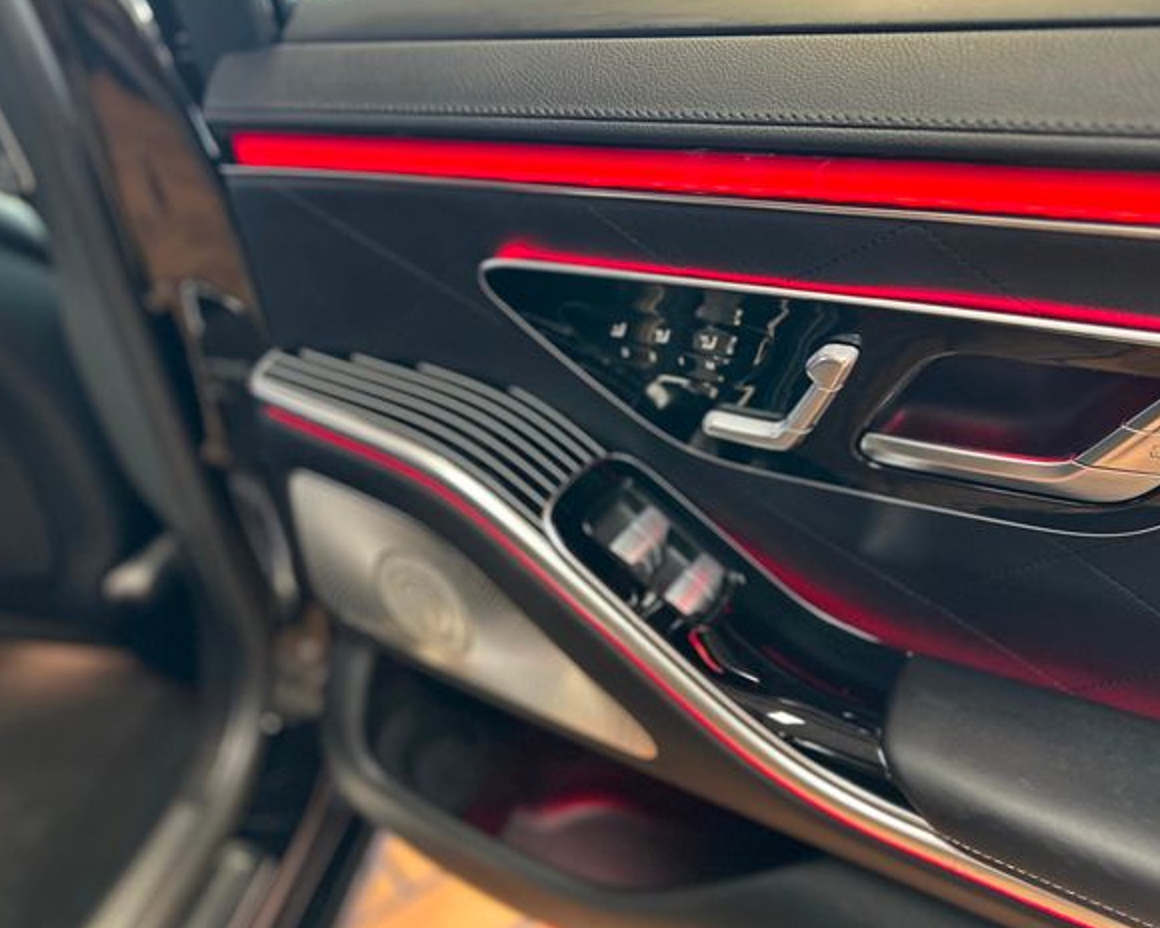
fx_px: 961
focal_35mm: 28
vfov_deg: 51.5
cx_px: 622
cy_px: 454
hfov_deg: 62.1
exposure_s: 1/40
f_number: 1.5
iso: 400
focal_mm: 5.7
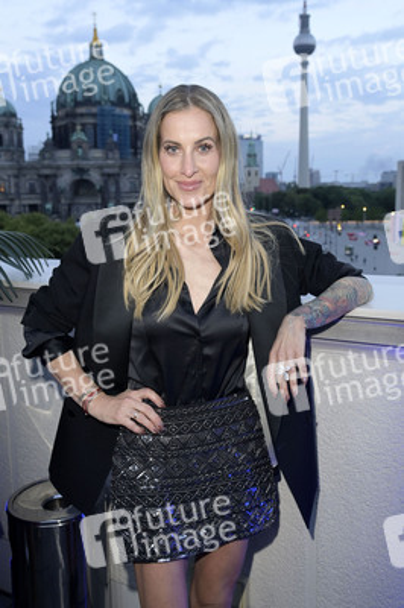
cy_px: 304
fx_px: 573
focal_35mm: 34
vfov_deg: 55.8
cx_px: 202
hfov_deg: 38.8
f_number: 5
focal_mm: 34
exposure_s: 1/100
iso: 1000
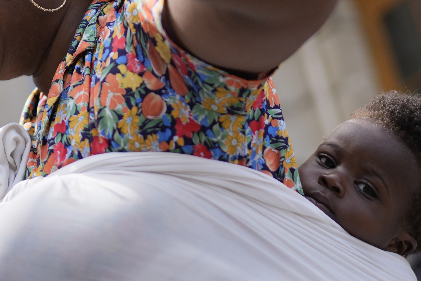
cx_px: 282
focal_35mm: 85
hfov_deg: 23.8
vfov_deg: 15.7
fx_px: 994
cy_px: -14
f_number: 1.4
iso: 250
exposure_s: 1/10000
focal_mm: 35
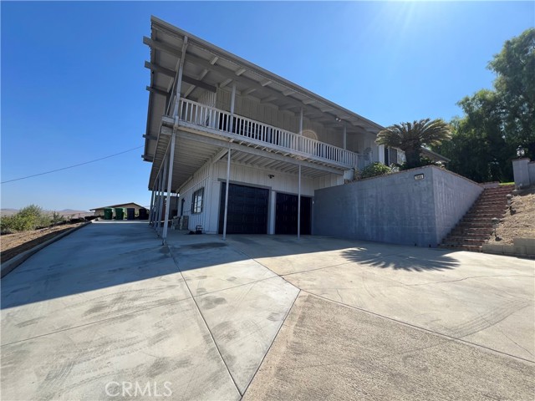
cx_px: 268
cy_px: 200
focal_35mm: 13
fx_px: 201
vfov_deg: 89.9
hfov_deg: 106.2
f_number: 1.8
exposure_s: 1/657
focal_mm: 1.57
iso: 32
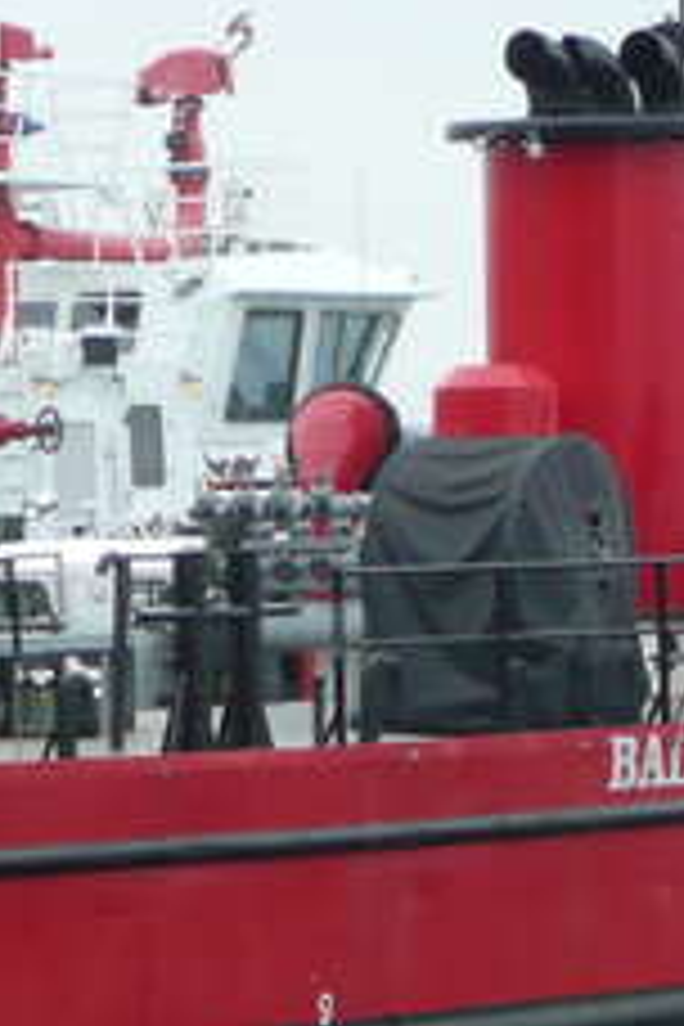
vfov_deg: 7.3
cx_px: 346
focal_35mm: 281
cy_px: 436
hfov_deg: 4.9
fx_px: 8008
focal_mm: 12.7
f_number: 4.6
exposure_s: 1/250
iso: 200
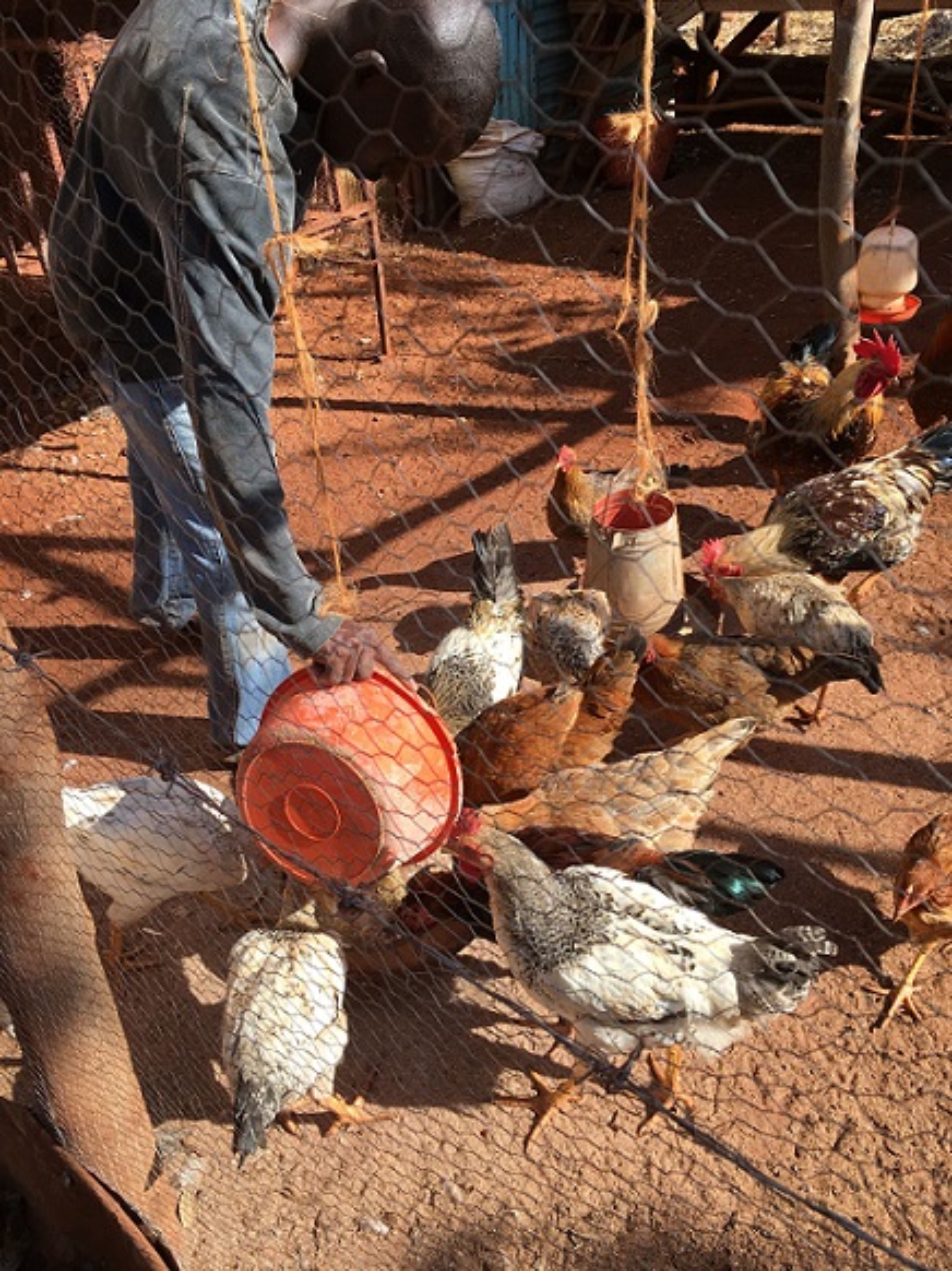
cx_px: 476
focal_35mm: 29
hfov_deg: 48.2
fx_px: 1064
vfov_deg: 61.7
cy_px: 636
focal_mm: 4.15
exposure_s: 1/680
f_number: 2.2
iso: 25
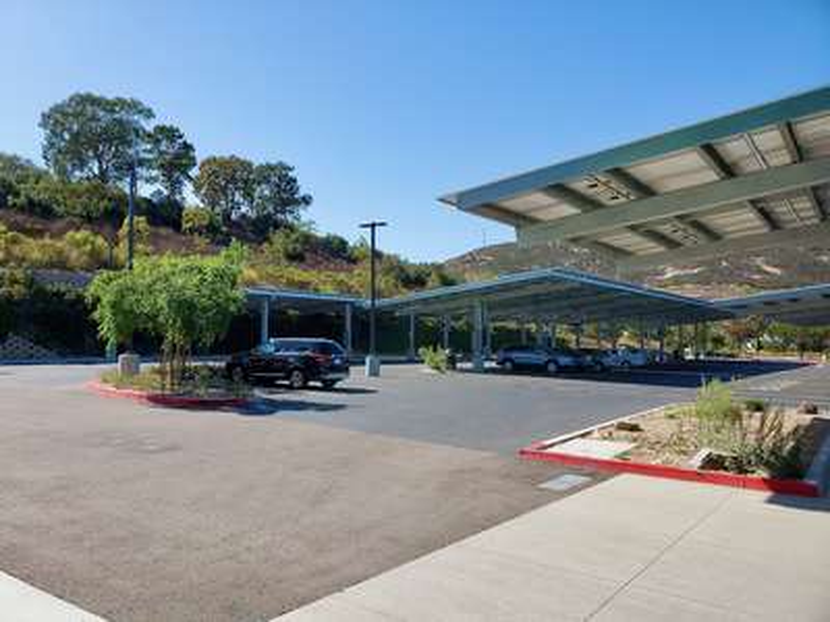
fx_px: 623
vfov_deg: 53.1
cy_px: 311
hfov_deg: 67.3
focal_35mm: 26
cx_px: 415
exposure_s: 1/1096
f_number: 2.4
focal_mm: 4.3
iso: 50
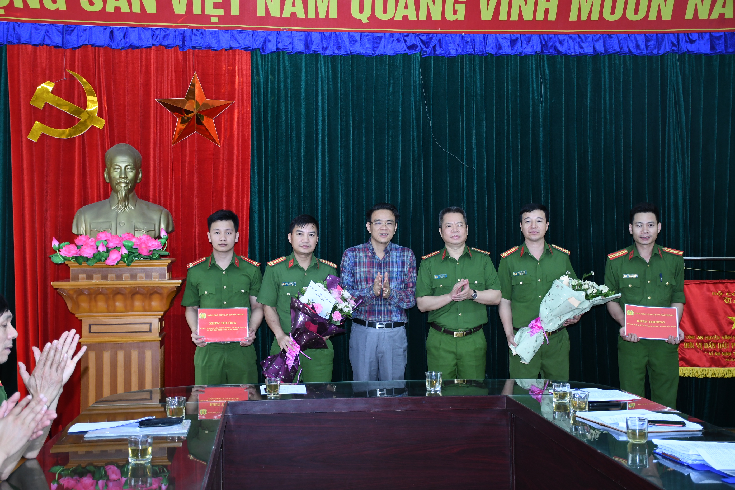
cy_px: 245
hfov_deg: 38.9
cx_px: 368
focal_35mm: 51
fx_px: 1041
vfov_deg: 26.5
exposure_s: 1/200
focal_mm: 34
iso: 800
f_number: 4.5
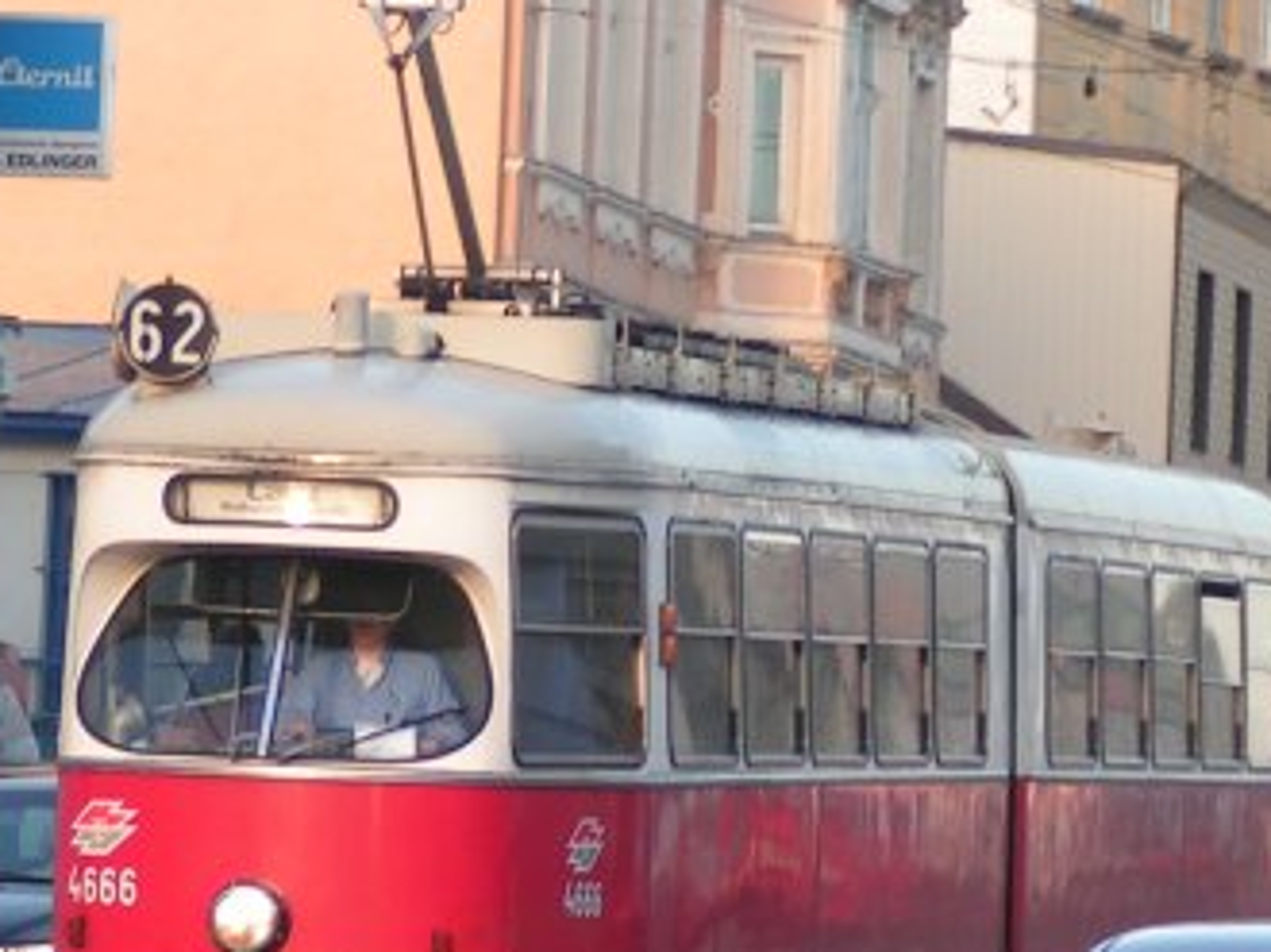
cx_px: 647
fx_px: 8402
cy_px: 755
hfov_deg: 8.7
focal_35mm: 229
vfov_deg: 6.5
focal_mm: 21.9
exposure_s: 1/200
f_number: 3.5
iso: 64
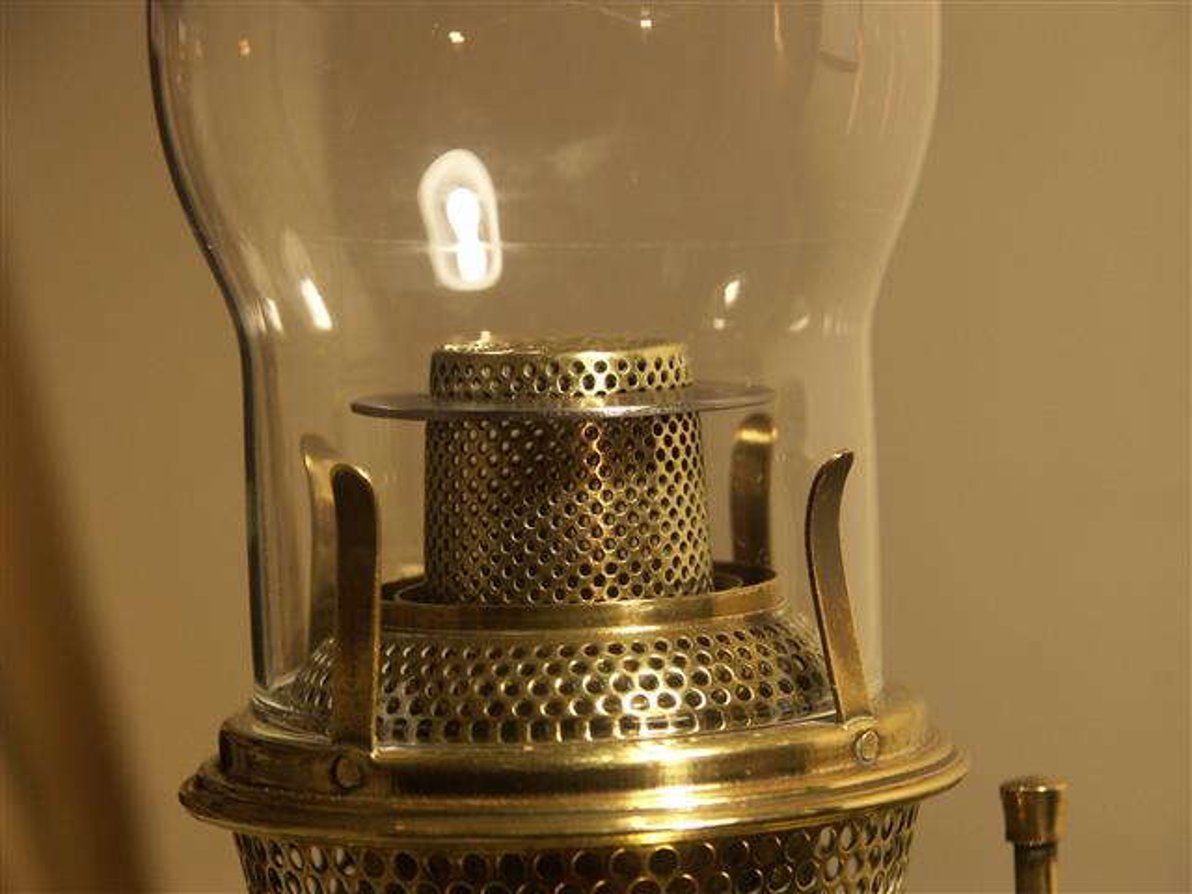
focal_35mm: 171
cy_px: 447
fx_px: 5888
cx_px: 596
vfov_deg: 8.7
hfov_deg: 11.6
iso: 200
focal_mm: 43.42
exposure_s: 1/25
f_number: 3.5
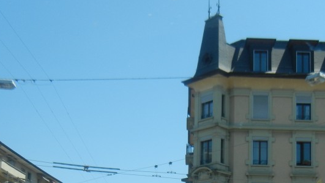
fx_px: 543
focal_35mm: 63
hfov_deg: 33.2
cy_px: 226
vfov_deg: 18.1
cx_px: 197
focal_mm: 5.4
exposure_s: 1/260
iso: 160
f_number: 7
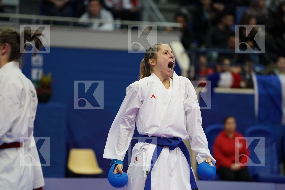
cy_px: 95
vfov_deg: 6.9
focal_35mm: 200
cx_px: 142
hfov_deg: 10.3
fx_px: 1583
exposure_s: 1/1000
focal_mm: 200
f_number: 2.8
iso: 2500
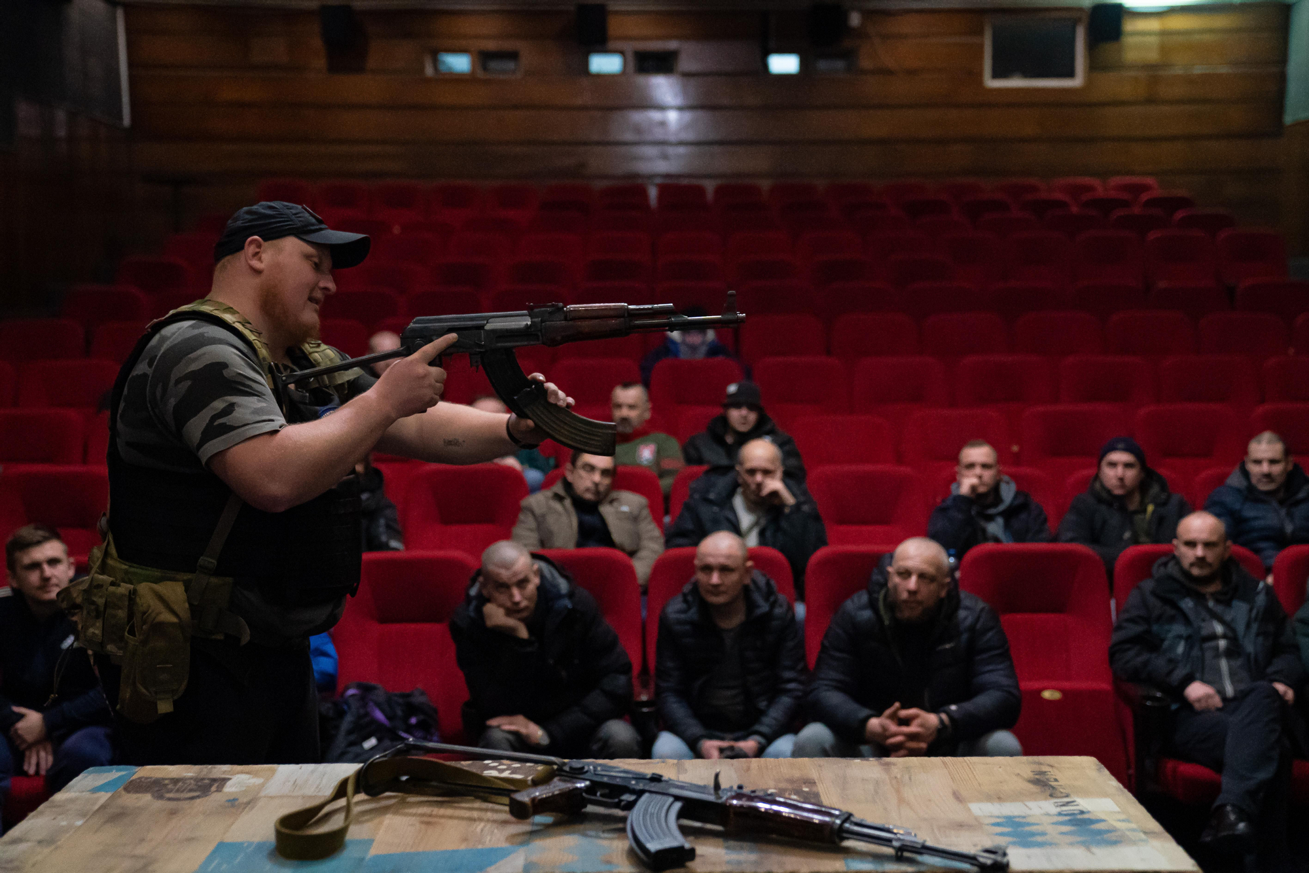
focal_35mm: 48
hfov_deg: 41.1
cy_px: 436
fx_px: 1745
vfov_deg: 28.1
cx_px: 654
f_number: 2.8
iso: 10000
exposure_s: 1/200
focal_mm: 48
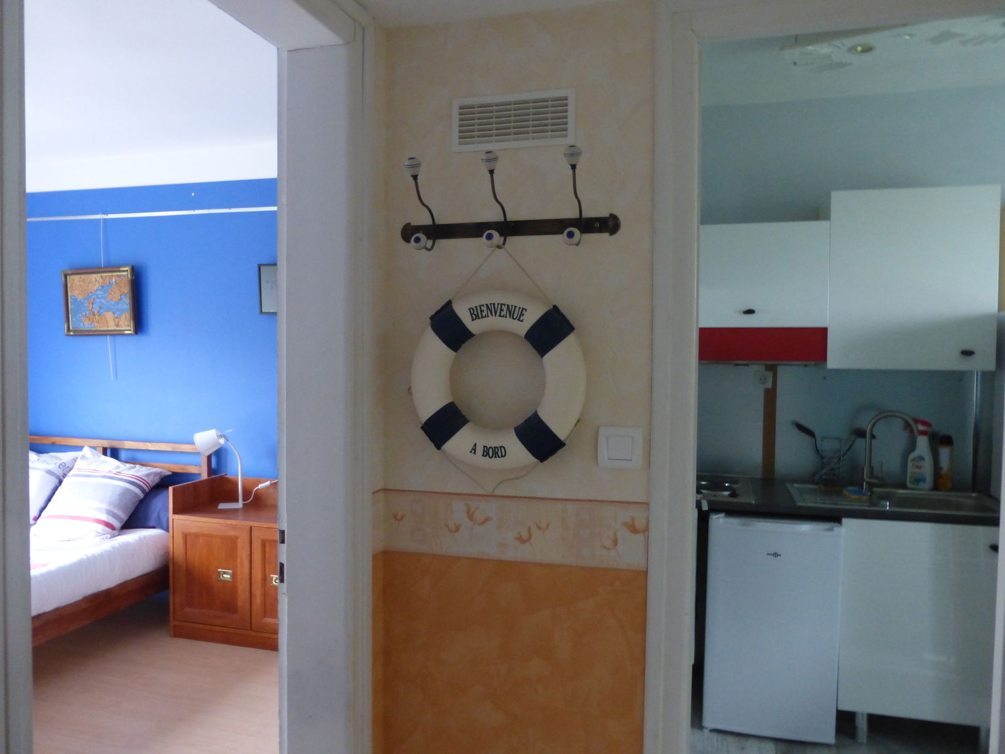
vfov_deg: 54.9
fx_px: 726
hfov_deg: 69.4
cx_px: 502
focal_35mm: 25
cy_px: 377
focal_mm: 4.3
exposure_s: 1/6
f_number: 3.3
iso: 400
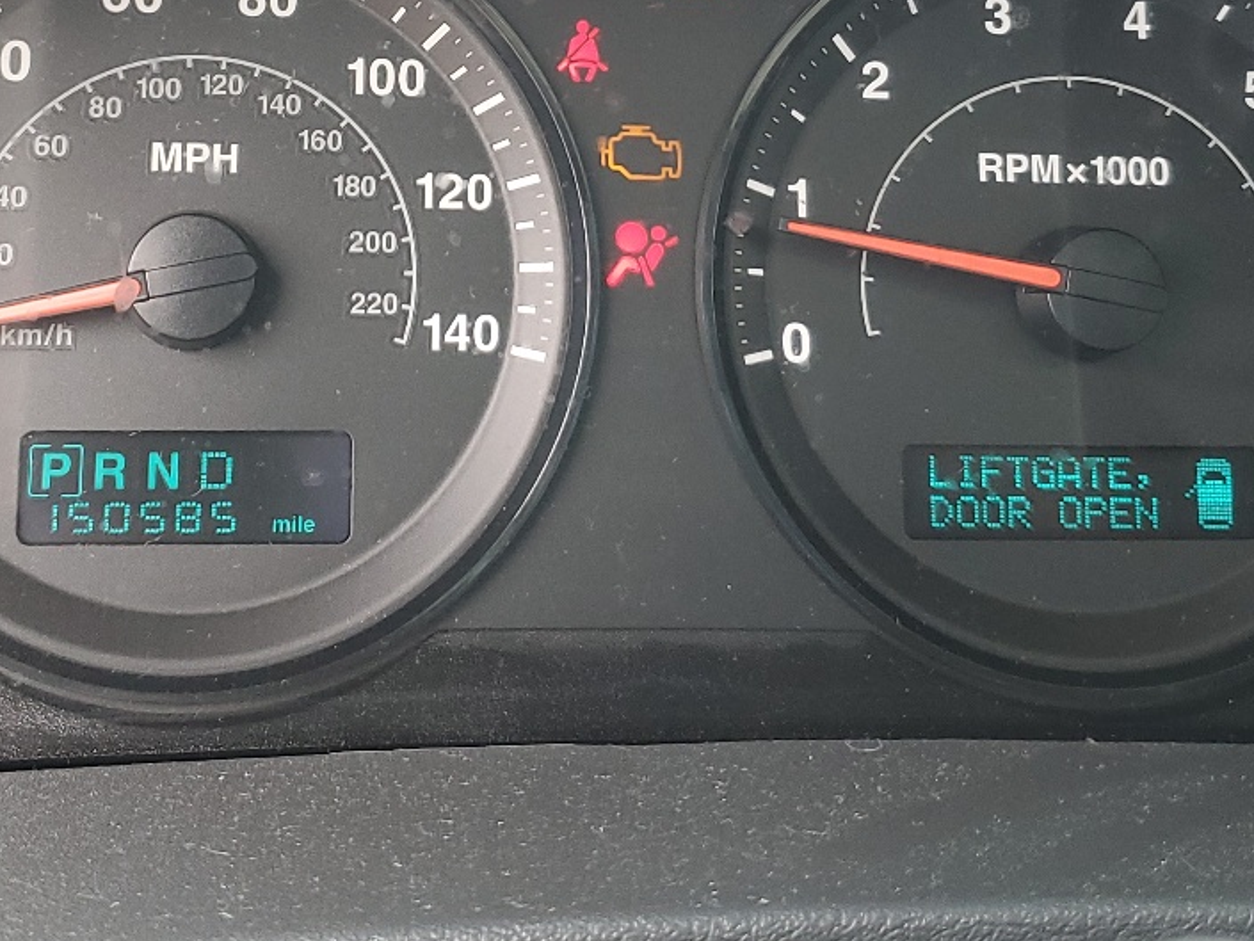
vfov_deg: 24.0
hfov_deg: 32.5
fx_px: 2138
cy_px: 57
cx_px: 470
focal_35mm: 59
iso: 86
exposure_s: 1/120
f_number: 1.5
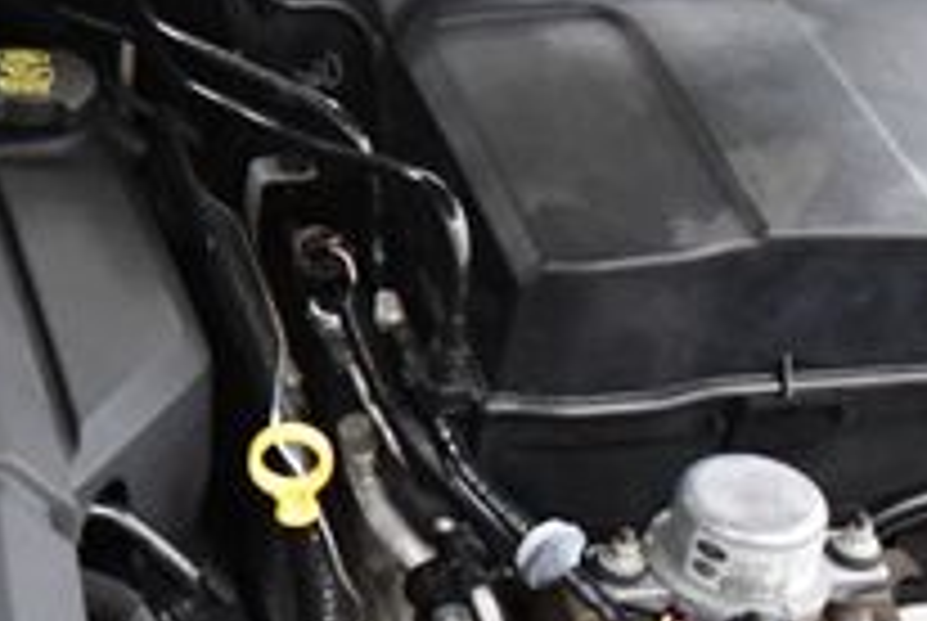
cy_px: 328
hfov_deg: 16.6
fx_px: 2888
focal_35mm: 112
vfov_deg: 12.3
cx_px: -454
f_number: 3.5
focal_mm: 18
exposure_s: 1/125
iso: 3200
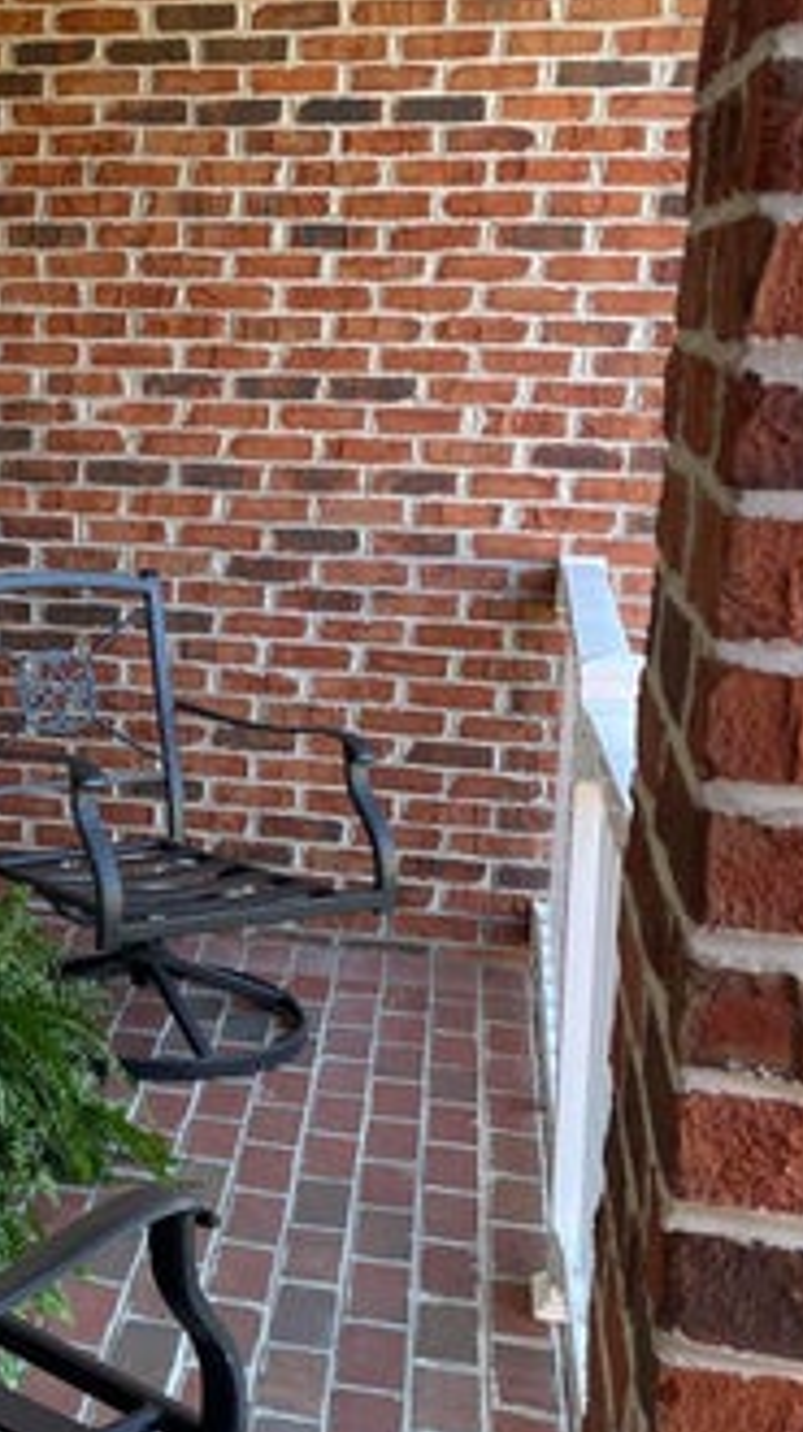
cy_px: 707
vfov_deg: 37.9
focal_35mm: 55
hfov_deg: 20.3
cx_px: -182
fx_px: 2087
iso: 80
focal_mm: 4.2
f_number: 1.6
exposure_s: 1/121
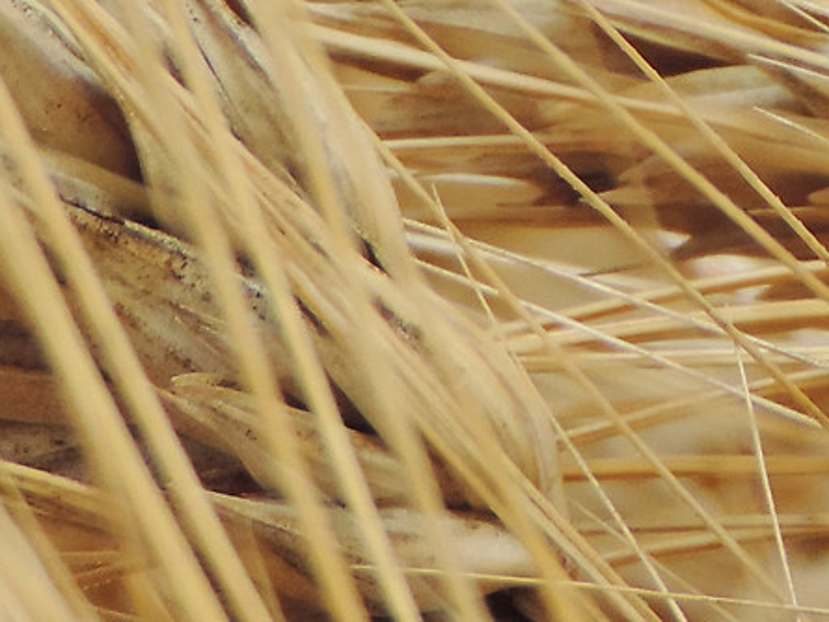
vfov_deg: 3.0
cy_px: -1024
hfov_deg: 4.1
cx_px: 1196
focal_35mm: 485
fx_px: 11618
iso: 80
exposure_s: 1/500
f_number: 4.1
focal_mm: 16
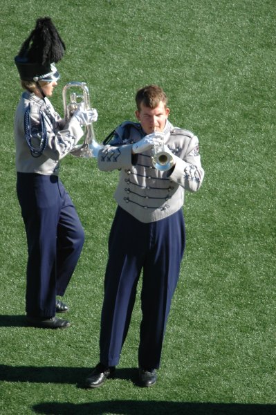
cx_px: 138
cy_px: 208
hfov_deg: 2.3
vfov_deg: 3.4
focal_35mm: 600
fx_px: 6911
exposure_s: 1/640
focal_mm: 400
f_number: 5.6
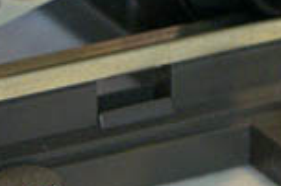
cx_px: 368
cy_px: -252
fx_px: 4164
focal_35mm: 534
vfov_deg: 2.6
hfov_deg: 3.9
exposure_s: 1/25
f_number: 5.6
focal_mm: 60
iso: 800
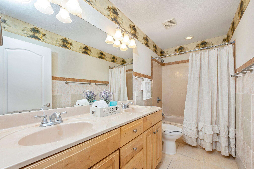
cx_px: 127
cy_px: 84
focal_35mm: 14
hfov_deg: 104.3
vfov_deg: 81.1
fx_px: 99
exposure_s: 1/60
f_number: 9
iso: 320
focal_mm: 14
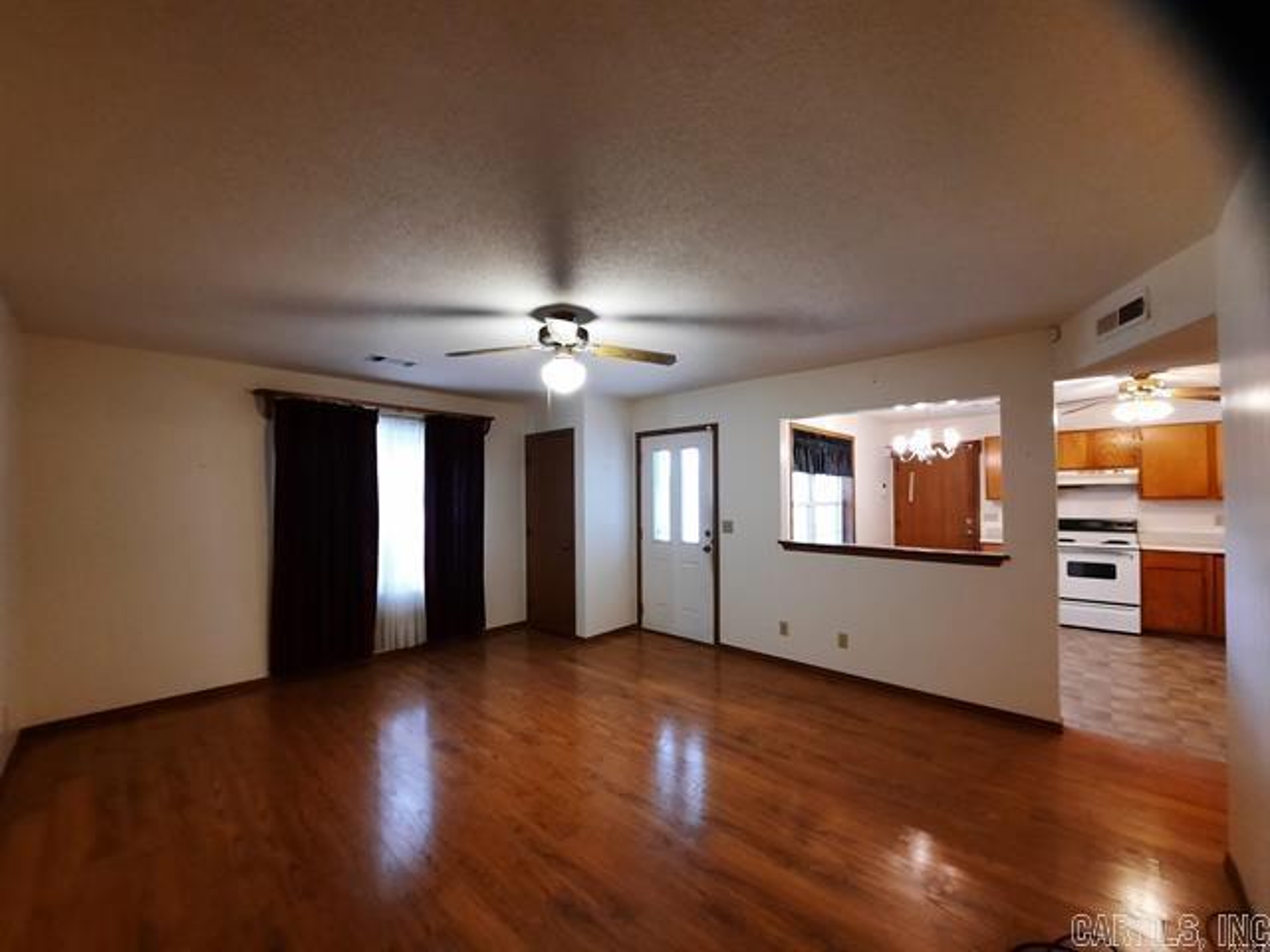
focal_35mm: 13
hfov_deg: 106.2
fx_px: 477
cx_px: 635
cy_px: 476
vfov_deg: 89.9
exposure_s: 1/24
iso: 200
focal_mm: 1.74
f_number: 2.2
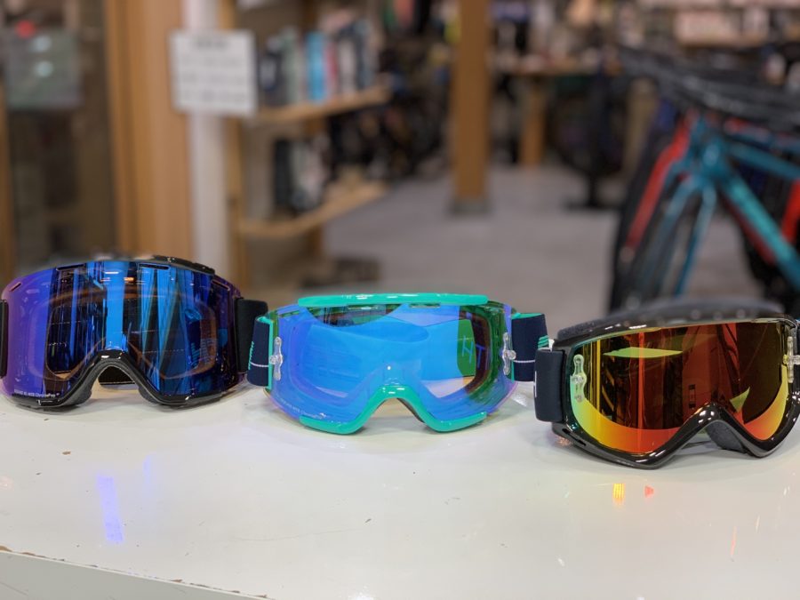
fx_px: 1202
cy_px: 300
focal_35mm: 52
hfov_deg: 36.8
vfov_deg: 28.0
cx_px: 400
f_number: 2.4
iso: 100
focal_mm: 6
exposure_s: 1/100
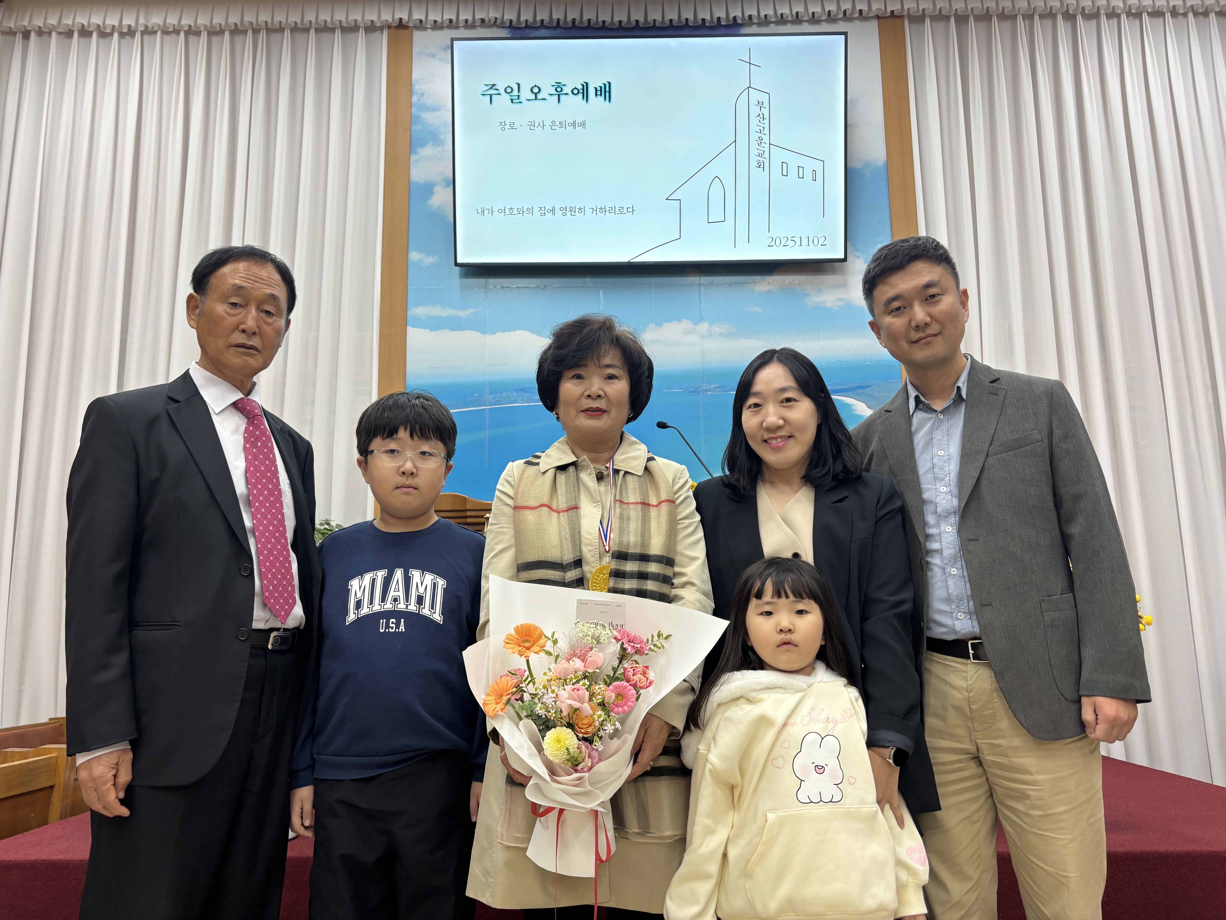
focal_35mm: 26
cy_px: 460
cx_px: 613
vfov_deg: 53.1
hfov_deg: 67.3
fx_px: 921
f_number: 1.6
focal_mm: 5.96
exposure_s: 1/60
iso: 80
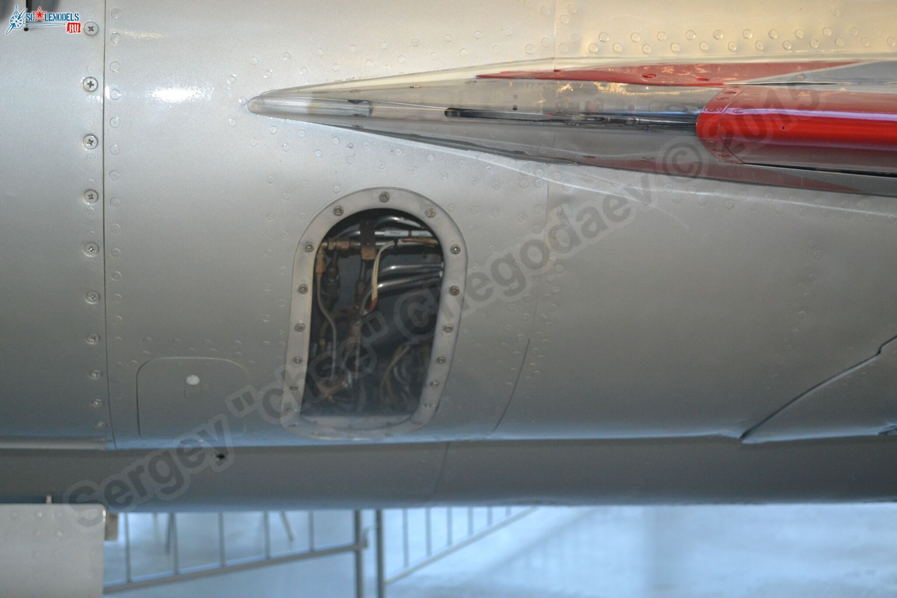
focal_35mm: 57
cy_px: 299
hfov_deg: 35.1
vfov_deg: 23.8
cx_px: 448
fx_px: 1420
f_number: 5
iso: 1400
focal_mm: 38
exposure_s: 1/60
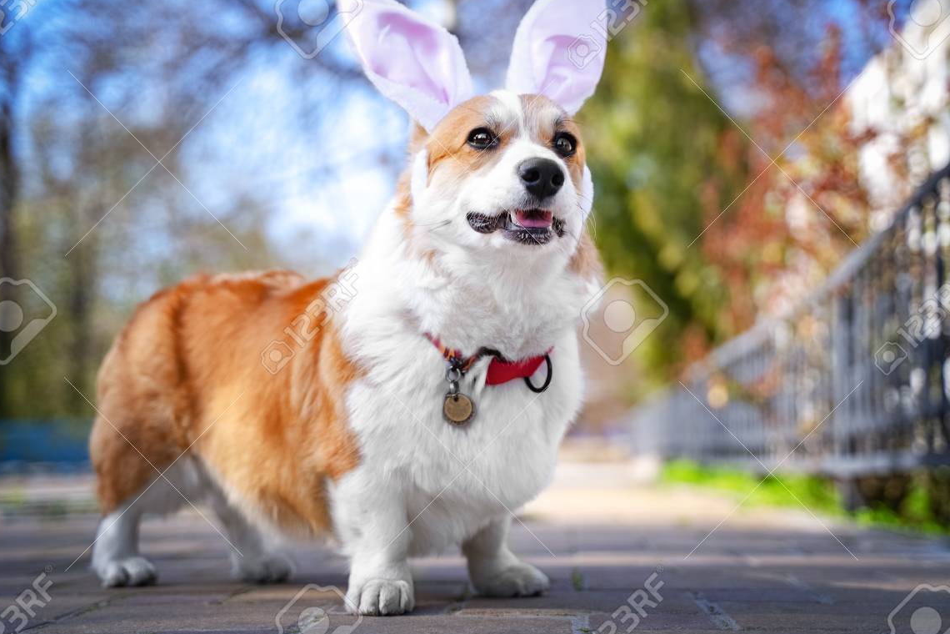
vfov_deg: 23.8
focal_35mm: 57
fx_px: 1504
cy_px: 287
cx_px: 465
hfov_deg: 35.1
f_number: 2.8
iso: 100
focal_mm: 50
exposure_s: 1/640
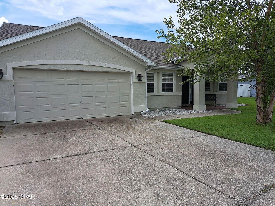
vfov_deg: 56.8
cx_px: 138
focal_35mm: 24
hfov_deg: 71.6
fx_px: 191
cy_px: 103
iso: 50
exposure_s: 1/1250
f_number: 1.8
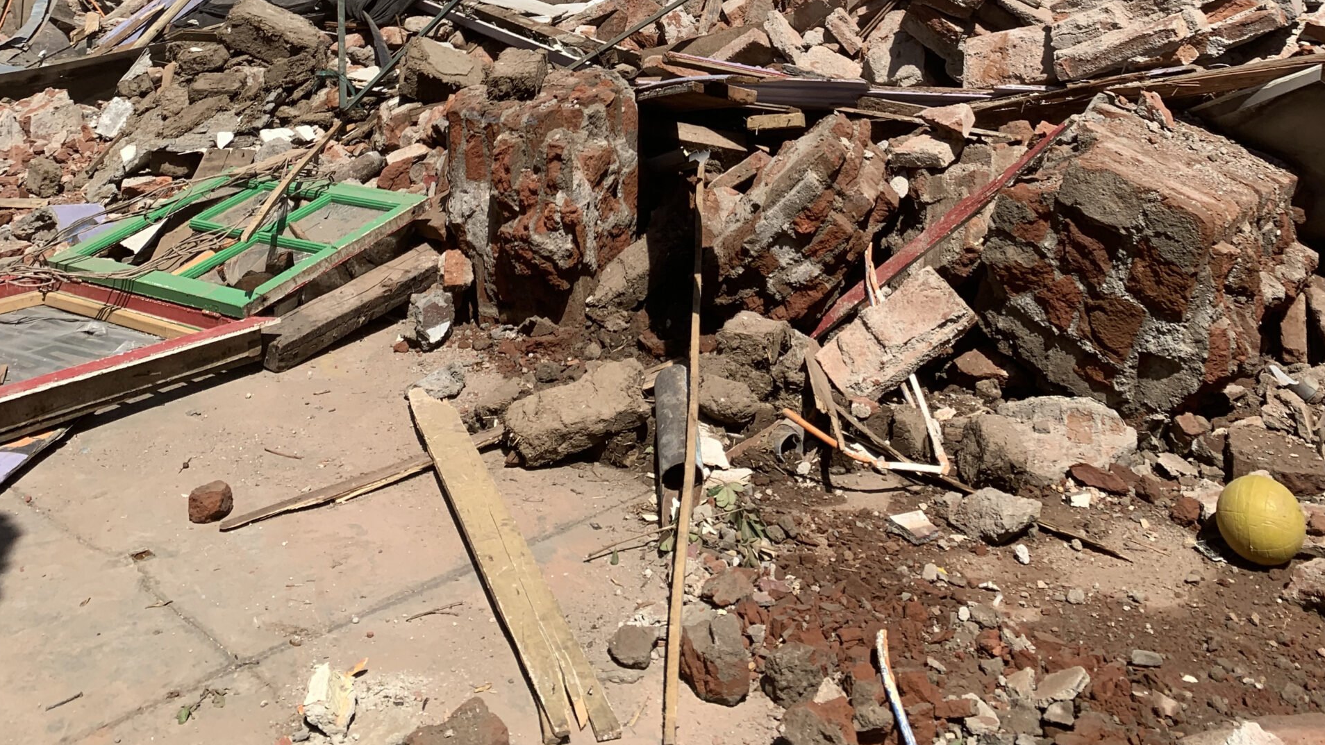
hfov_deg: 52.8
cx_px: 660
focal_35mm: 38
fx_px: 1335
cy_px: -106
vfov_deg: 28.0
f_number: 1.8
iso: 25
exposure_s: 1/2545
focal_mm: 4.25
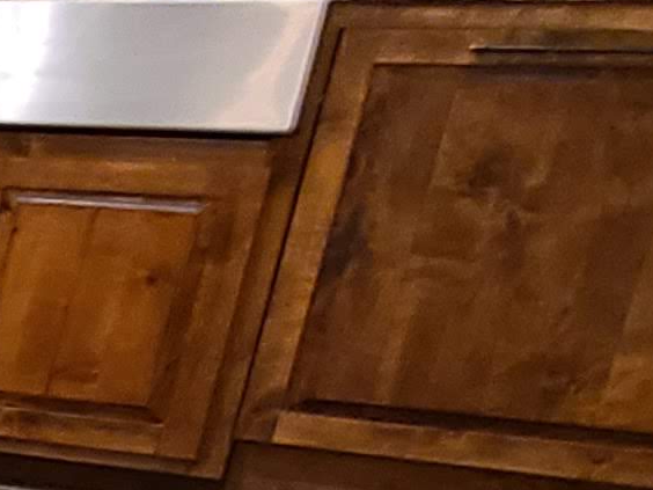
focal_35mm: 93
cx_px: -1498
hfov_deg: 10.3
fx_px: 1754
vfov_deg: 15.4
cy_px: 556
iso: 500
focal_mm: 2.2
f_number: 2.2
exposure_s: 1/30
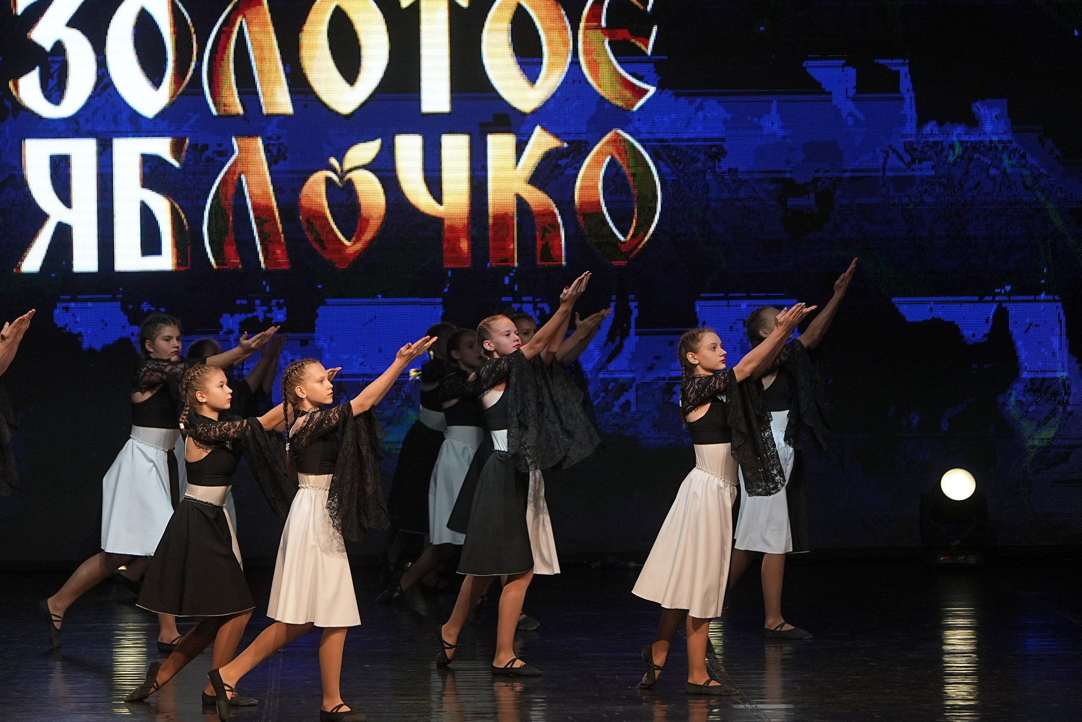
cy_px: 284
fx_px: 4718
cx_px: 391
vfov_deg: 8.7
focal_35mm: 157
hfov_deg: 13.1
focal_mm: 115
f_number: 4
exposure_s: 1/400
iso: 2000
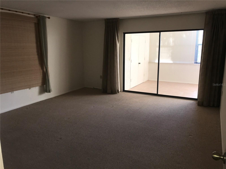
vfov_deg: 49.7
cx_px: 113
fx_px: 183
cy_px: 84
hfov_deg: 63.4
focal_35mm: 28
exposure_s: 1/36
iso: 20
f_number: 1.8
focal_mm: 3.99
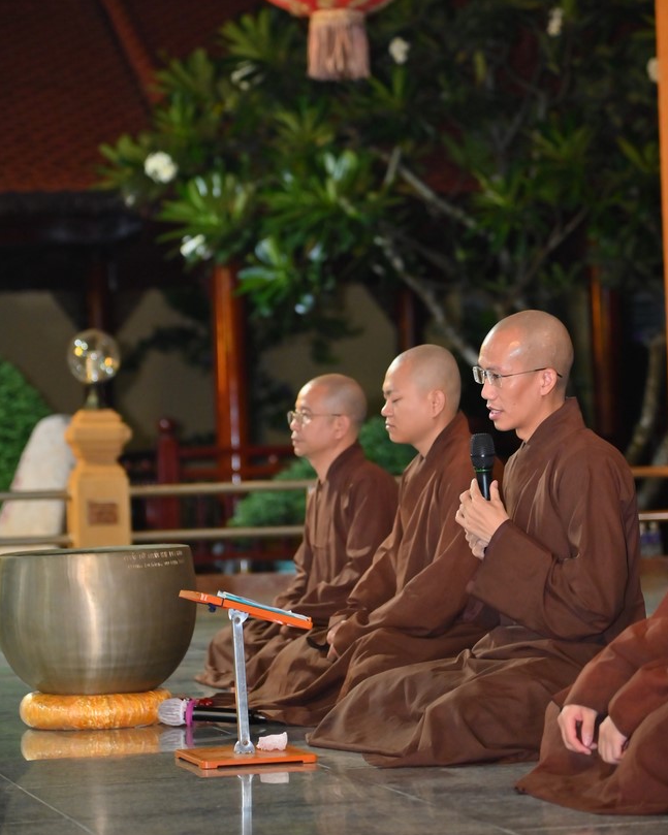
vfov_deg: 14.2
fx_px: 3362
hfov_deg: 11.3
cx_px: 333
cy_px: 337
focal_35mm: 136
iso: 2500
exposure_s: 1/80
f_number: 4.5
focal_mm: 120
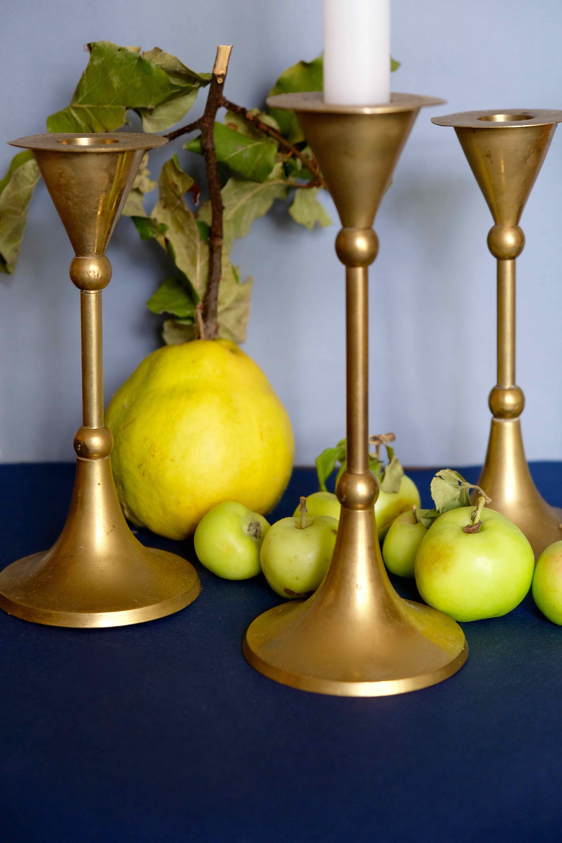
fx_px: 1569
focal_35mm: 67
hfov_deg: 20.3
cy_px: 422
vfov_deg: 30.1
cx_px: 281
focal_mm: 44.4
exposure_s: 1/30
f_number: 4
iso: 800
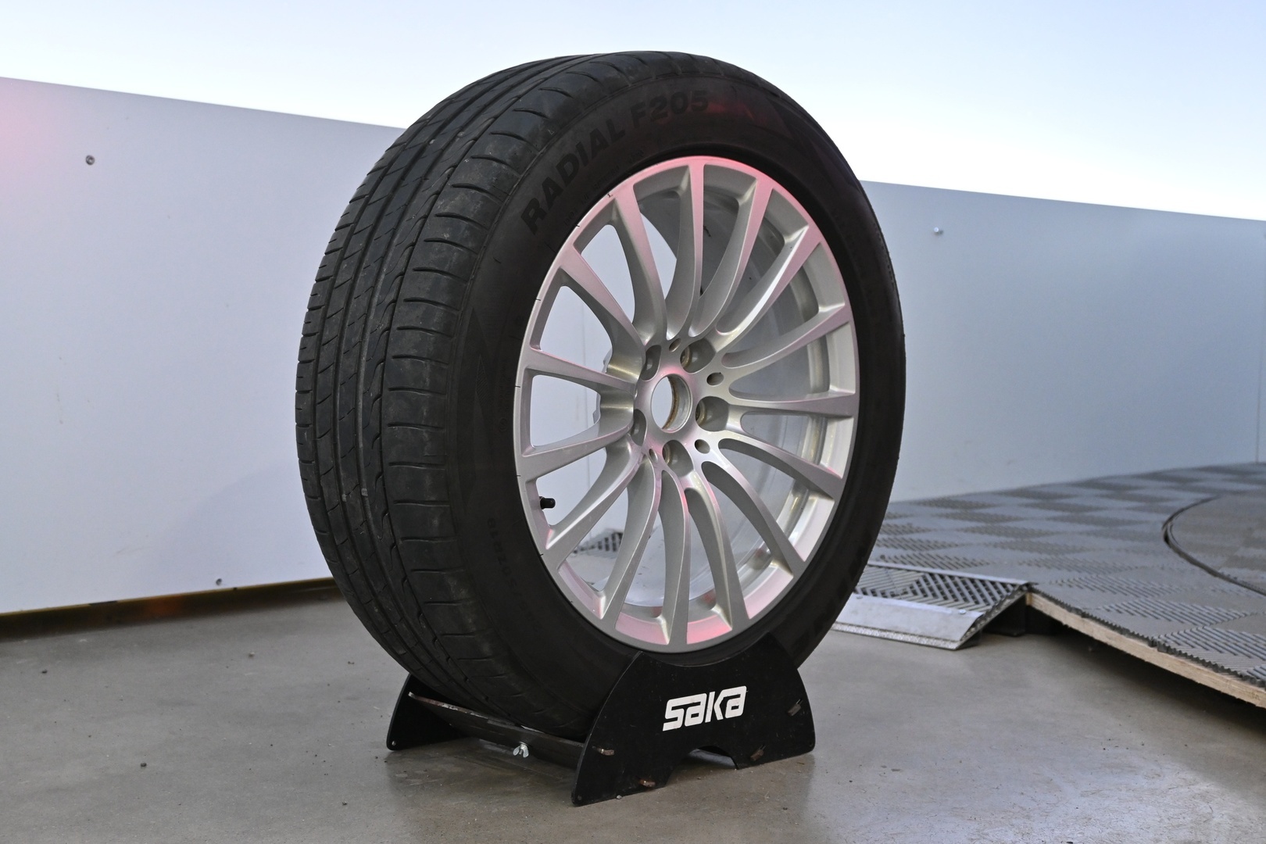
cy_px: 422
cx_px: 633
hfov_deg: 40.5
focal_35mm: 49
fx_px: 1714
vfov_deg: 27.7
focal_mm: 32.5
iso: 1800
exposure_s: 1/50
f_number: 5
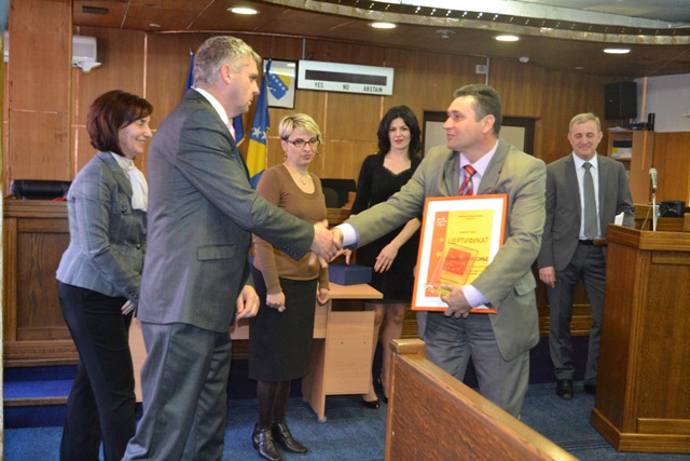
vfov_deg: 34.2
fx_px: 748
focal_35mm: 39
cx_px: 345
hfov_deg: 49.5
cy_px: 230
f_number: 4.2
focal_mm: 26
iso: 3200
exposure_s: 1/60
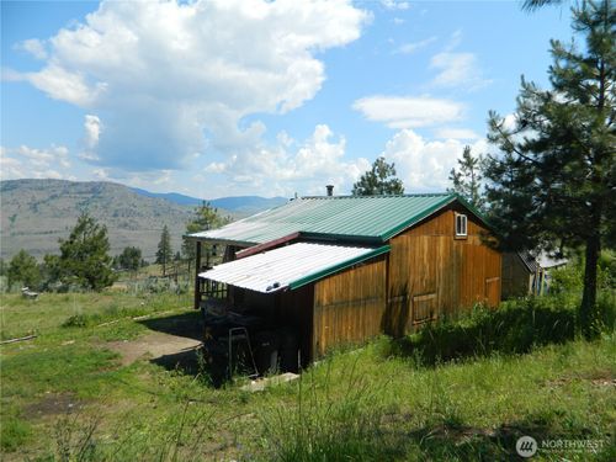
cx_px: 308
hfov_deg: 69.4
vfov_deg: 54.9
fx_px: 445
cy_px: 231
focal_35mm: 25
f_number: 8.7
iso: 80
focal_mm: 4.5
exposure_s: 1/160
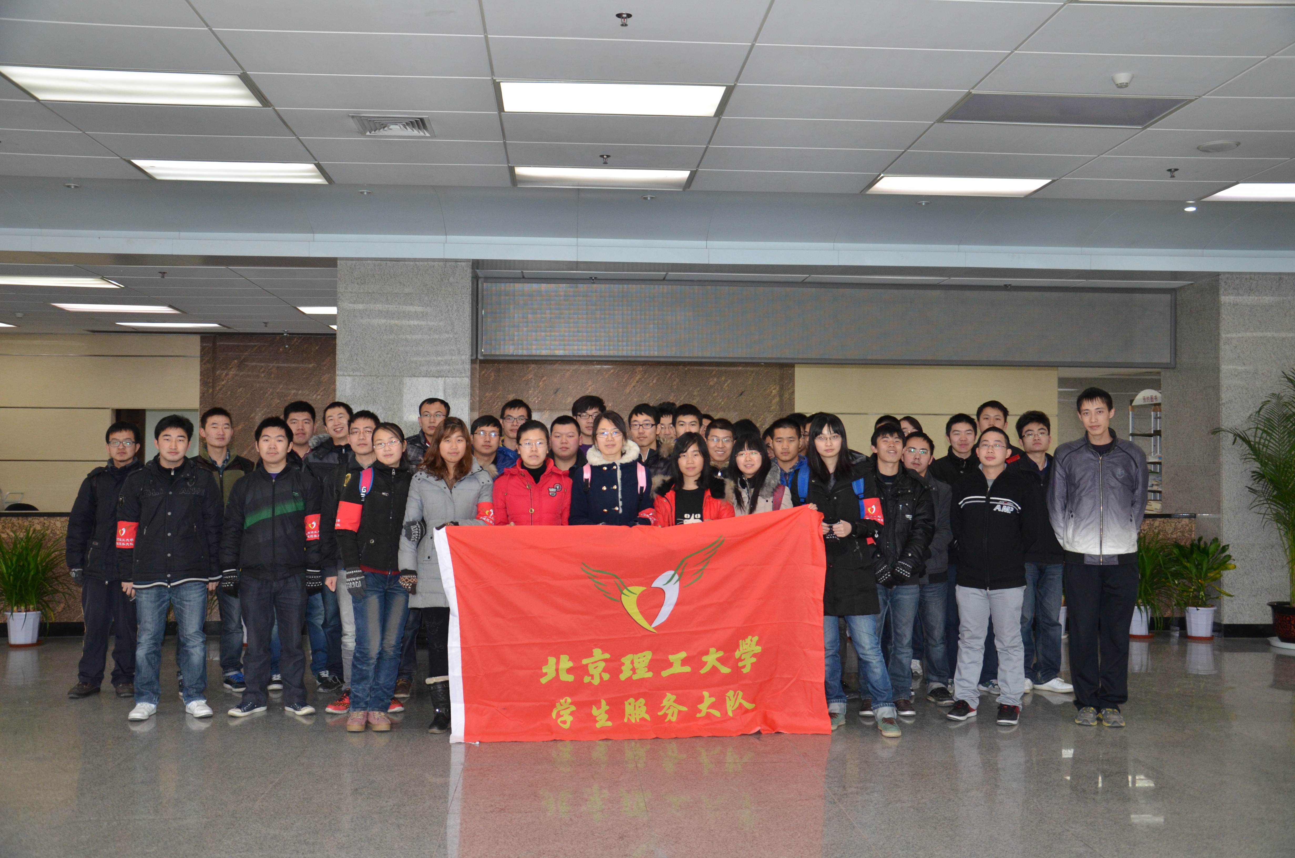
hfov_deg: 53.2
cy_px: 429
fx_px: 1292
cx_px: 648
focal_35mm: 36
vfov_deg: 36.7
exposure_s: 1/60
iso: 800
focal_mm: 24
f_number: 3.8
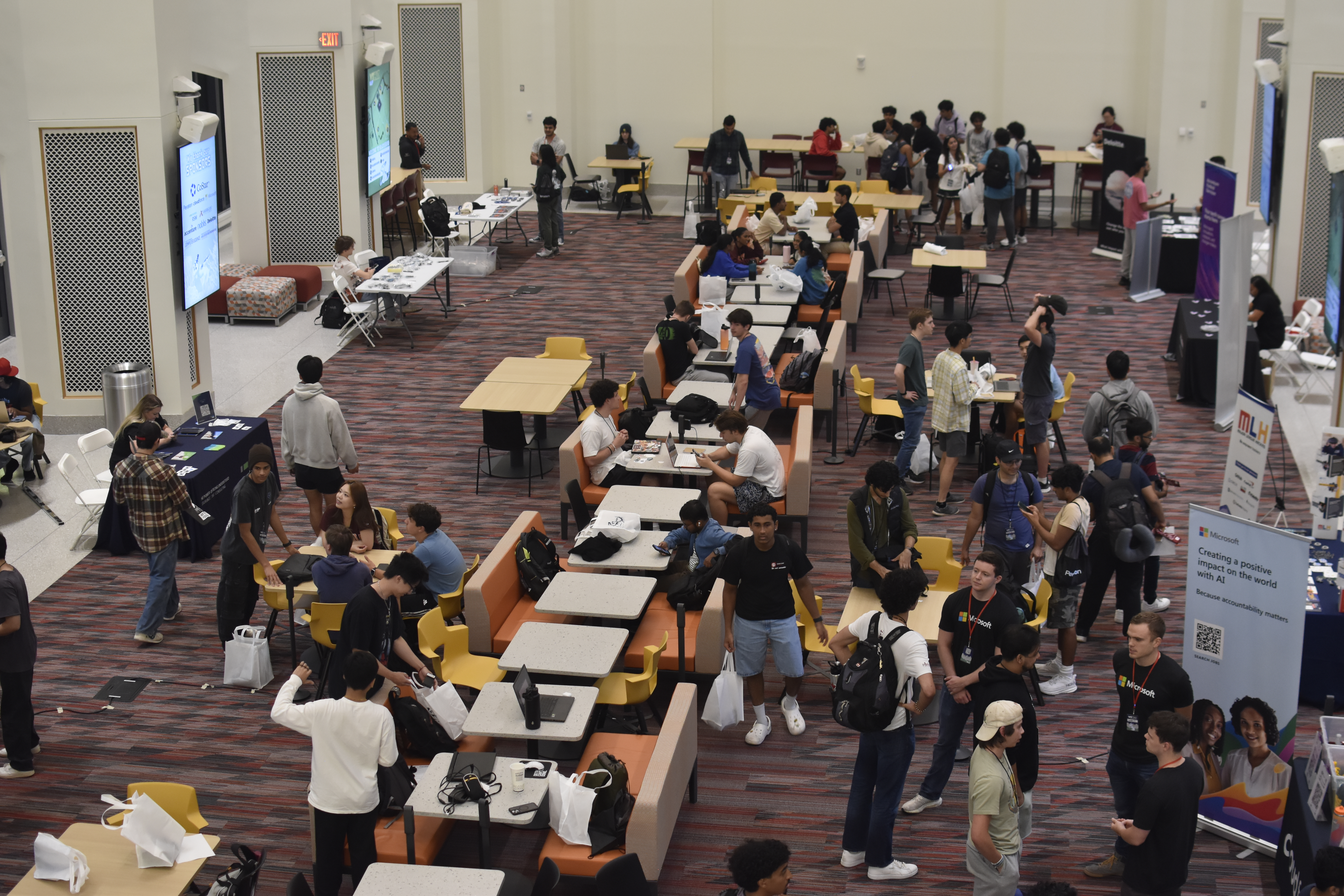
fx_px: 1960
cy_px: 448
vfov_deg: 25.8
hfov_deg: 37.9
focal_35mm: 52
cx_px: 672
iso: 800
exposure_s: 1/60
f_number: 2.8
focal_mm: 35
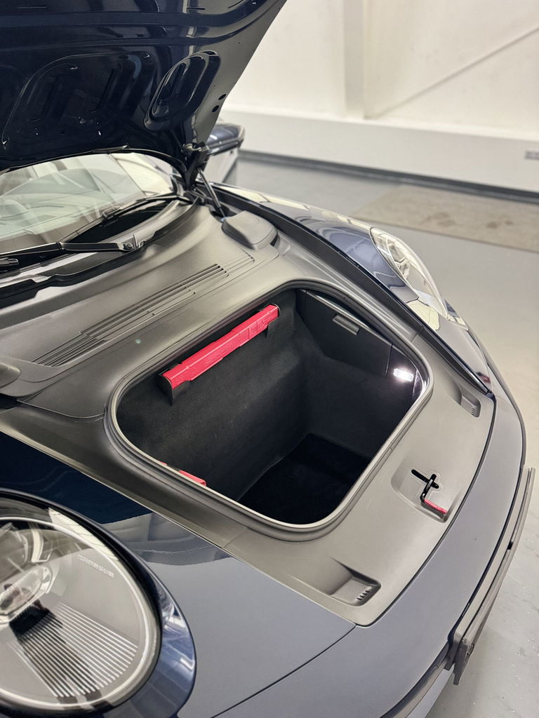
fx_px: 498
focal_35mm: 24
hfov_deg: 56.8
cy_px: 359
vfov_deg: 71.6
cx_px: 270
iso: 800
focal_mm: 6.76
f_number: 1.78
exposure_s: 1/50
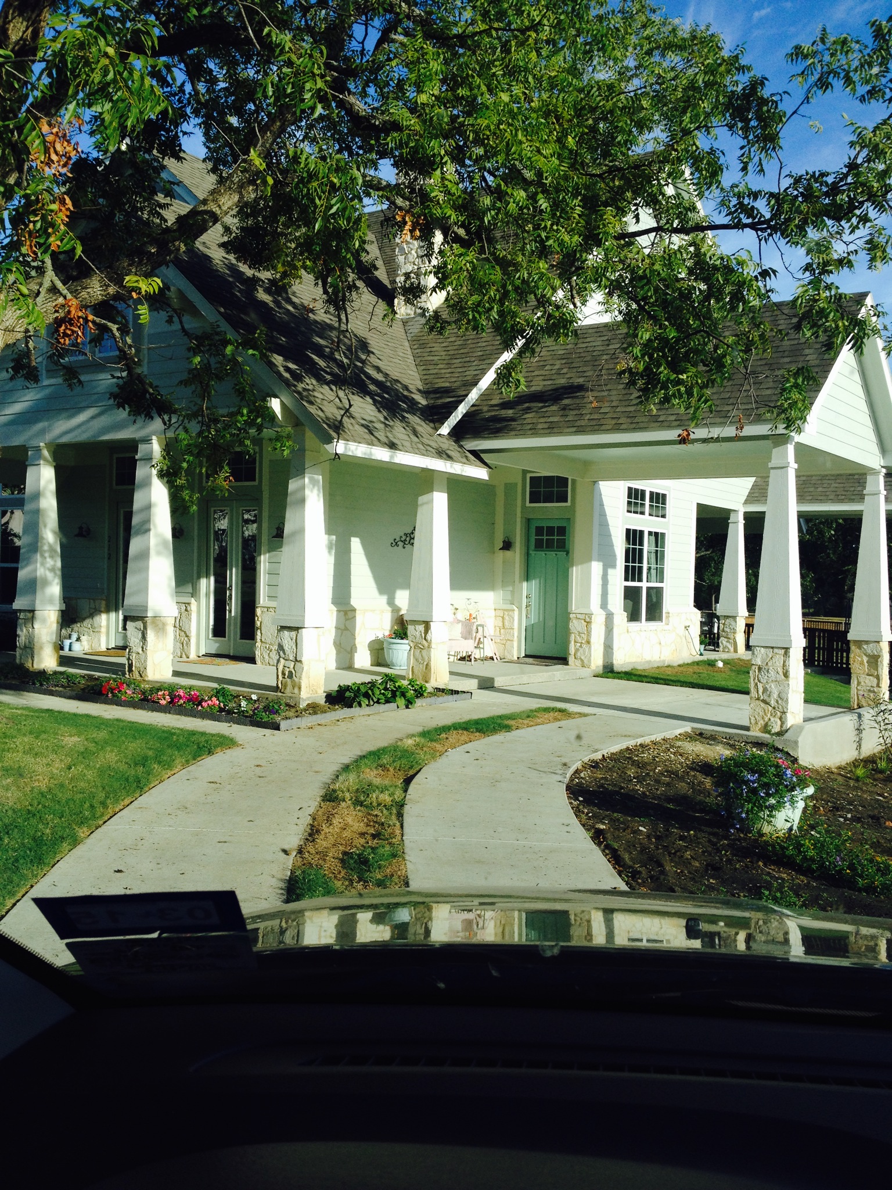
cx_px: 446
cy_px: 595
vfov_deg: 52.6
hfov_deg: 40.7
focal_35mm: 35
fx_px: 1203
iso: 50
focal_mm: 4.28
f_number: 2.4
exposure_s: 1/824
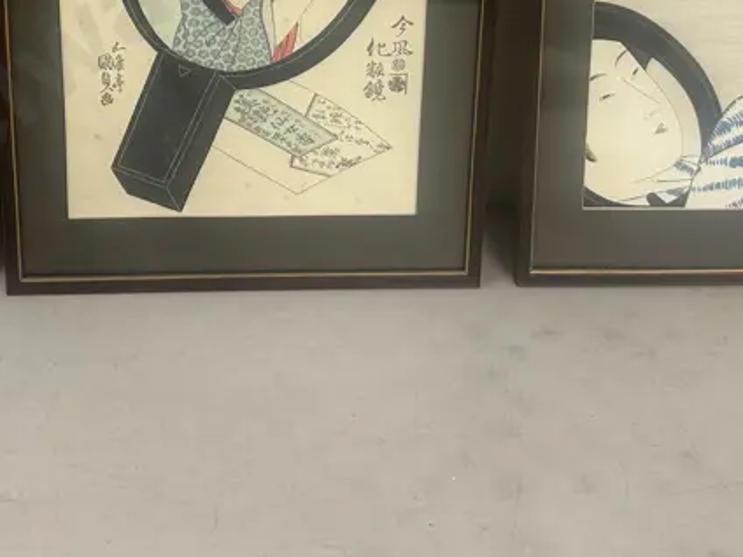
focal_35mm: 58
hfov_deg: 33.0
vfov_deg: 23.4
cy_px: -84
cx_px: 252
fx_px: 1245
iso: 200
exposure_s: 1/100
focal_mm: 6.86
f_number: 1.78
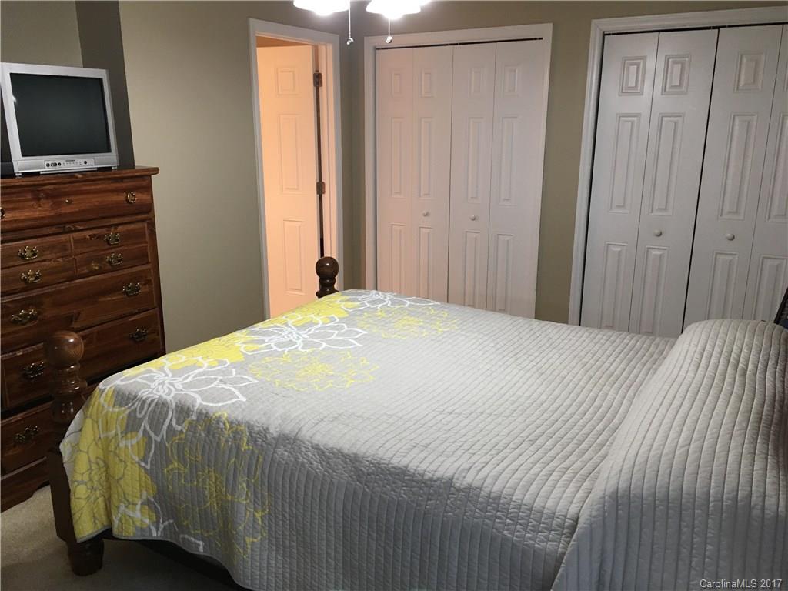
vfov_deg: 48.2
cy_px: 296
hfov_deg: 61.7
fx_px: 660
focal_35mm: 29
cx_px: 394
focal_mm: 4.15
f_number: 2.2
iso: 40
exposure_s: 1/30
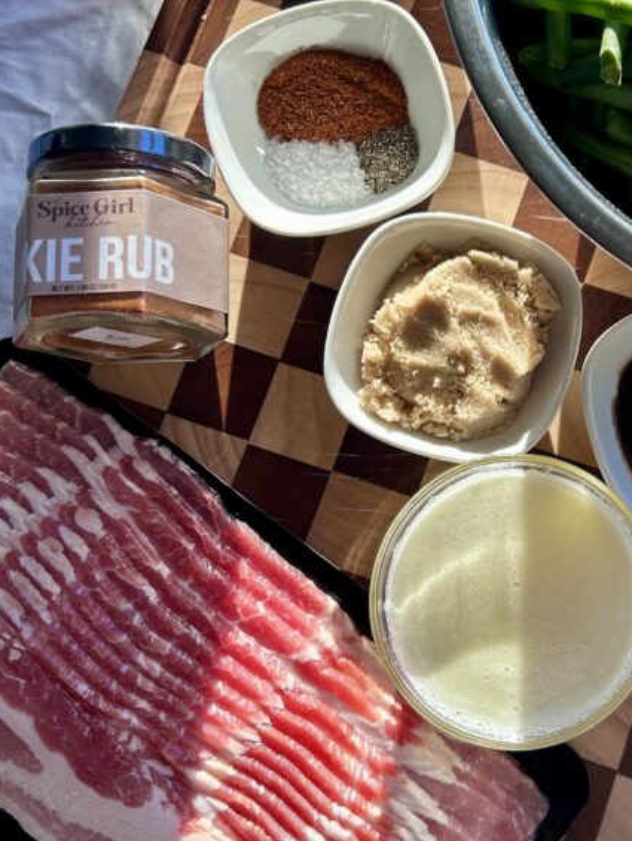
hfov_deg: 30.3
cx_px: 492
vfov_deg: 40.4
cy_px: 416
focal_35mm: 47
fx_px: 1143
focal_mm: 5.7
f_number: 1.5
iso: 40
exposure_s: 1/177
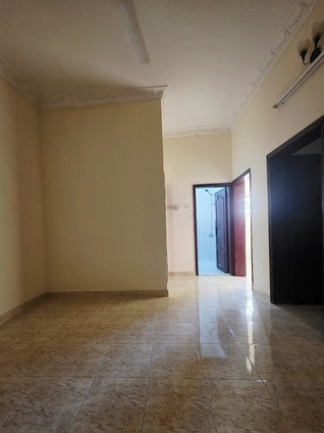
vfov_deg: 101.9
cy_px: 231
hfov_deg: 85.6
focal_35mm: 14
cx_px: 155
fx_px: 175
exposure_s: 1/50.3
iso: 800
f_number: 1.9
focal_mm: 2.2
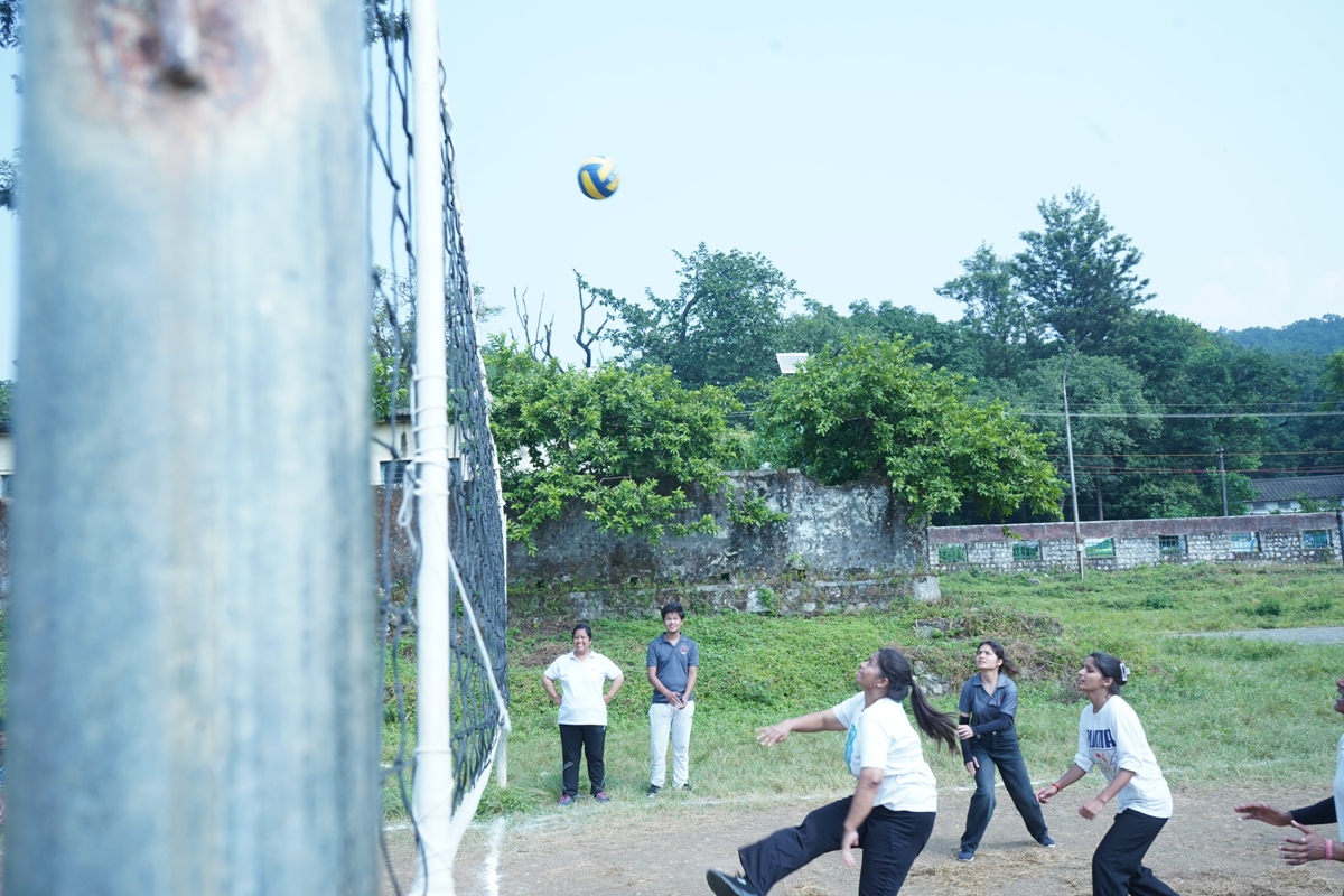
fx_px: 1157
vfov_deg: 42.3
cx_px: 672
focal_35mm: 31
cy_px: 448
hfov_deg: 60.3
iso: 250
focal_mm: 31
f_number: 9
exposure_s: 1/160
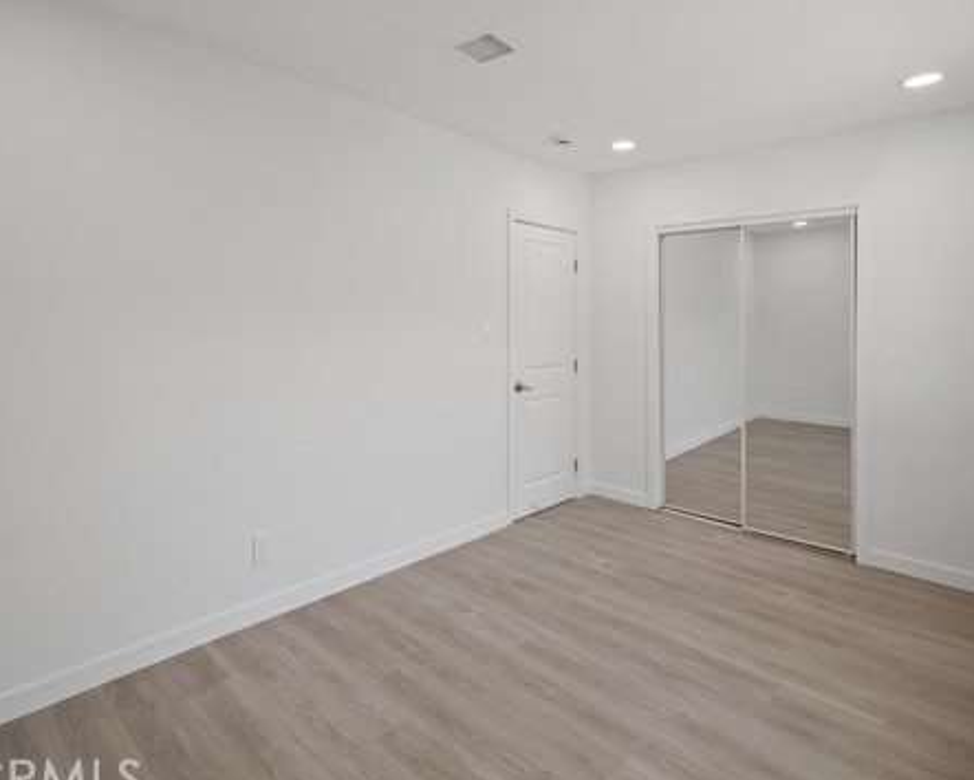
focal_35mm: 19
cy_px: 342
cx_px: 454
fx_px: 548
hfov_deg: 83.1
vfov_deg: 70.6
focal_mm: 14
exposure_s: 1/10
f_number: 8
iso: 100
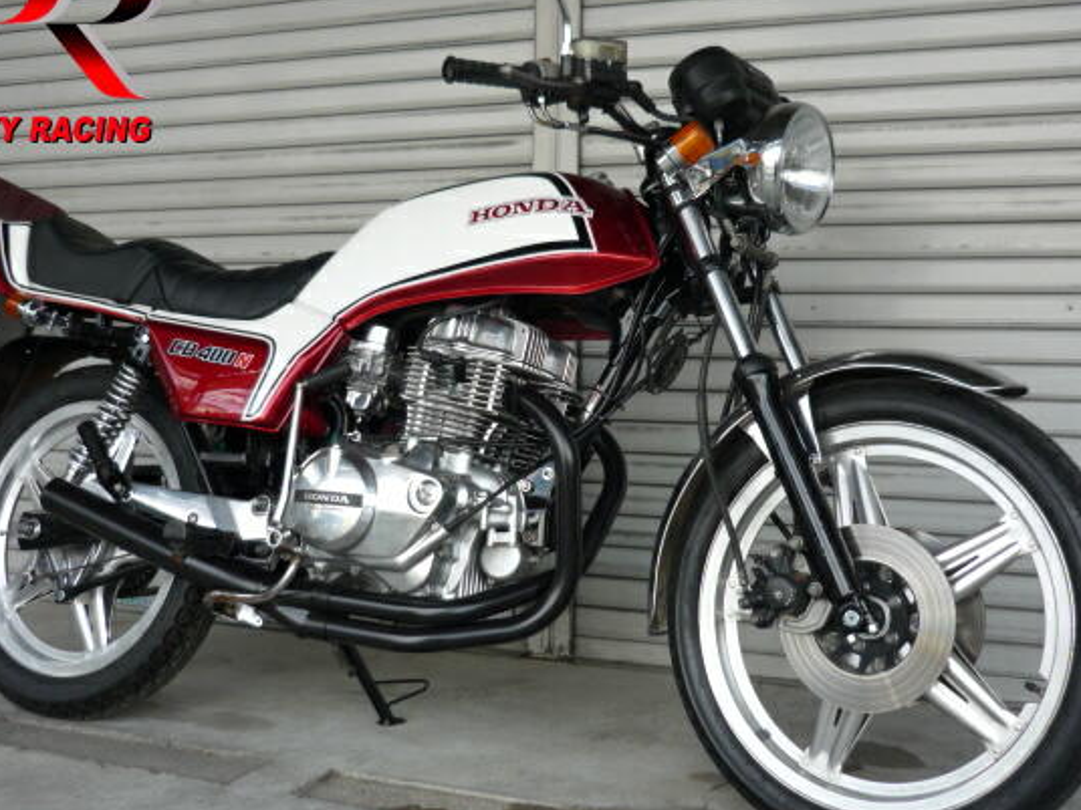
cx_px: 536
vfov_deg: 33.6
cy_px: 395
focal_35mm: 43
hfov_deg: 43.9
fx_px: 1343
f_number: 2.8
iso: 100
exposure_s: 1/160
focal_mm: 5.5
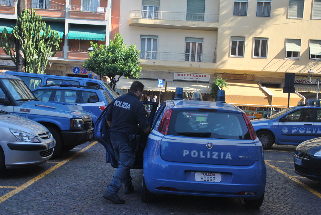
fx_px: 428
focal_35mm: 48
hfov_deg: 41.1
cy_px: 108
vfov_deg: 28.1
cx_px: 160
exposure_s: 1/250
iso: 400
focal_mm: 32
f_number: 8
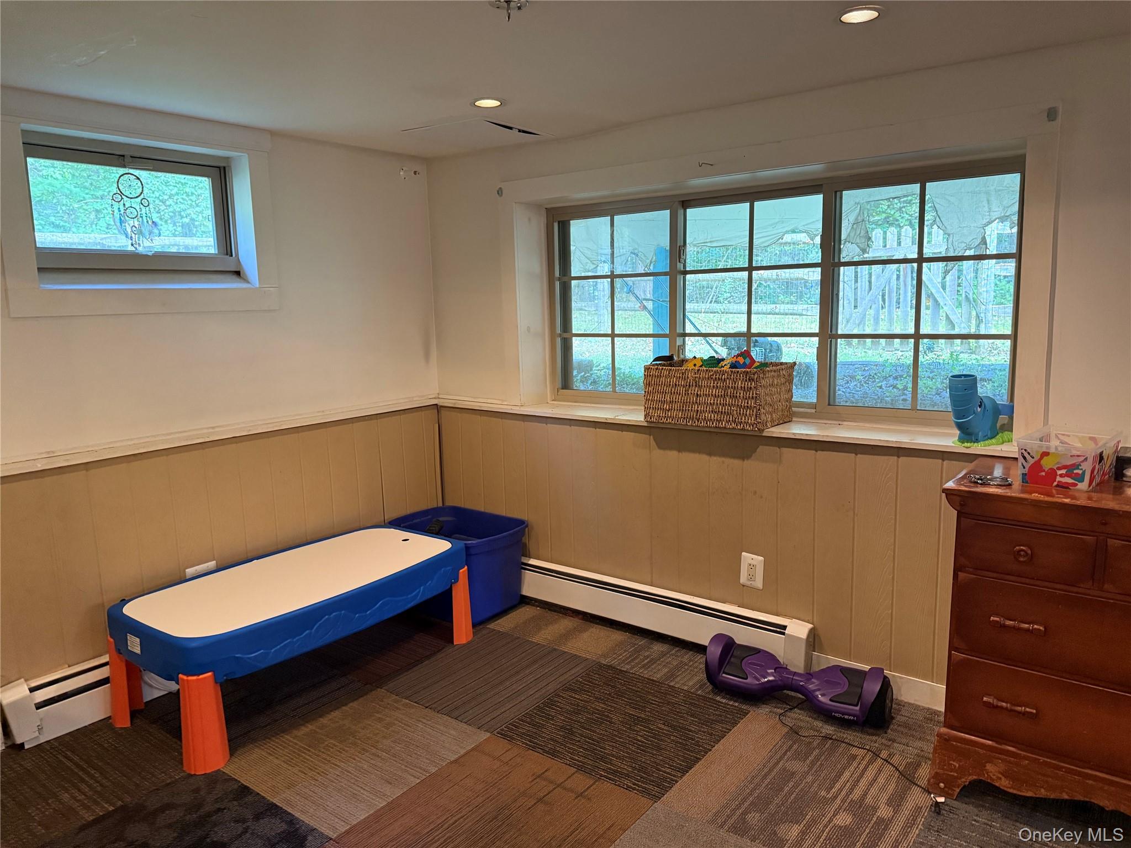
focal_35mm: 24
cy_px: 424
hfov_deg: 71.6
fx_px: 784
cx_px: 566
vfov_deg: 56.8
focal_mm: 6.76
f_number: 1.78
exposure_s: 1/60
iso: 640
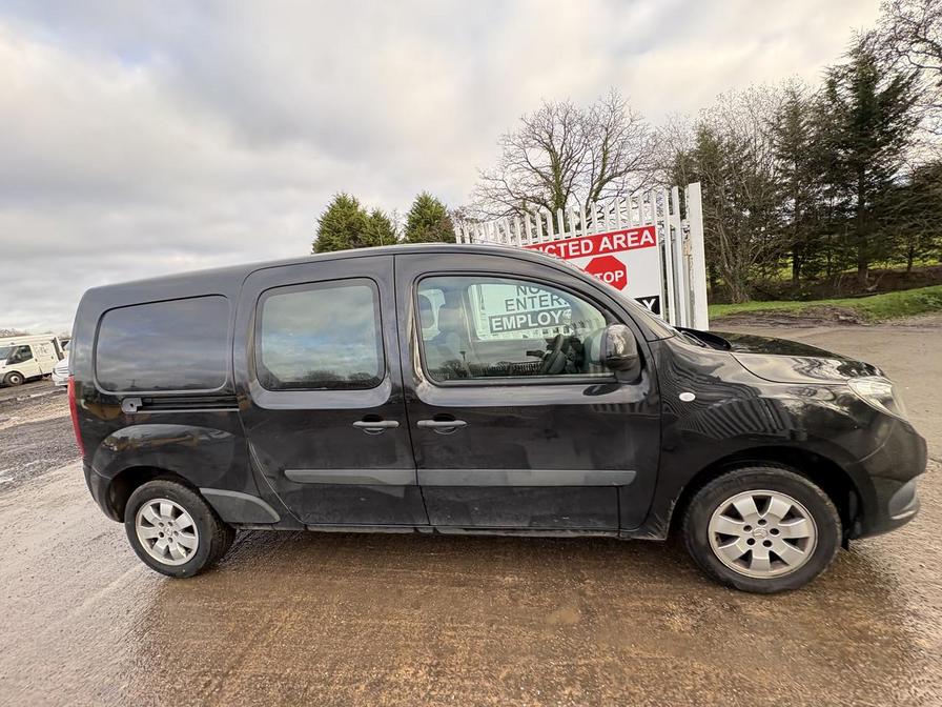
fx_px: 381
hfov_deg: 102.1
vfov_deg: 85.7
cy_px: 354
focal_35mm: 14
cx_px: 471
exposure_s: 1/144
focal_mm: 2.22
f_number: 2.2
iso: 64
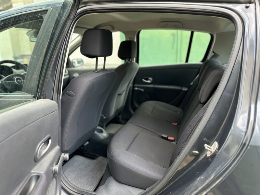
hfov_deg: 71.6
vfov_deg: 56.8
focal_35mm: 24
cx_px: 130
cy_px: 98
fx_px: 180
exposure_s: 1/160
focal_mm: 6.86
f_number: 1.78
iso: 100
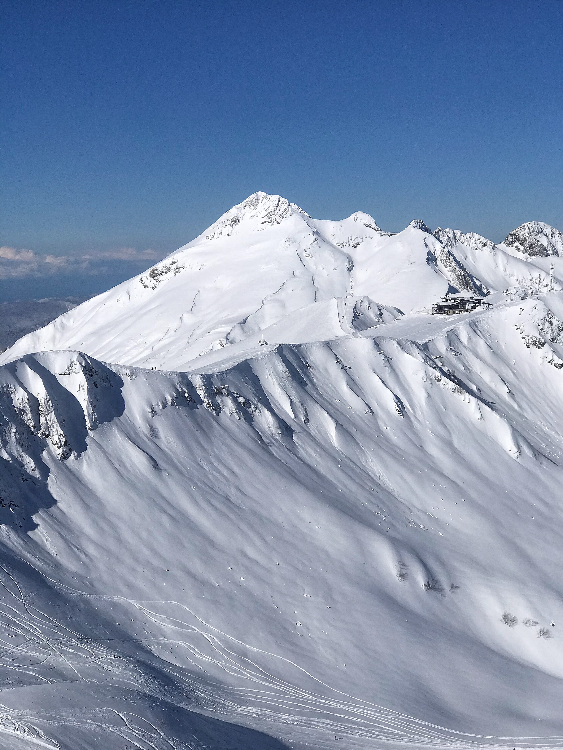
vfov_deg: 33.8
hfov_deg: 25.7
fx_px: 1236
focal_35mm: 57
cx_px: 282
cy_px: 375
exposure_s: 1/5988
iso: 20
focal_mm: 6.6
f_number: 2.8
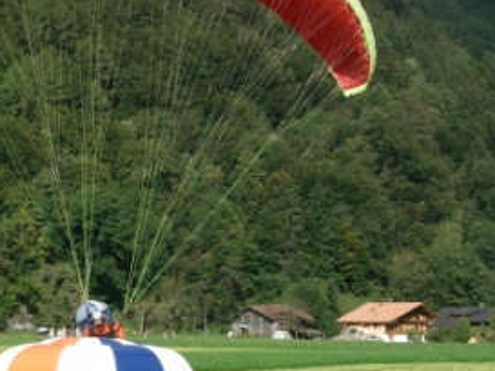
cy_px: 302
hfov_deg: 22.3
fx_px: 1245
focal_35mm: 87
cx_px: 120
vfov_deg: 16.8
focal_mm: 11.3
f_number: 4.4
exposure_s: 1/500
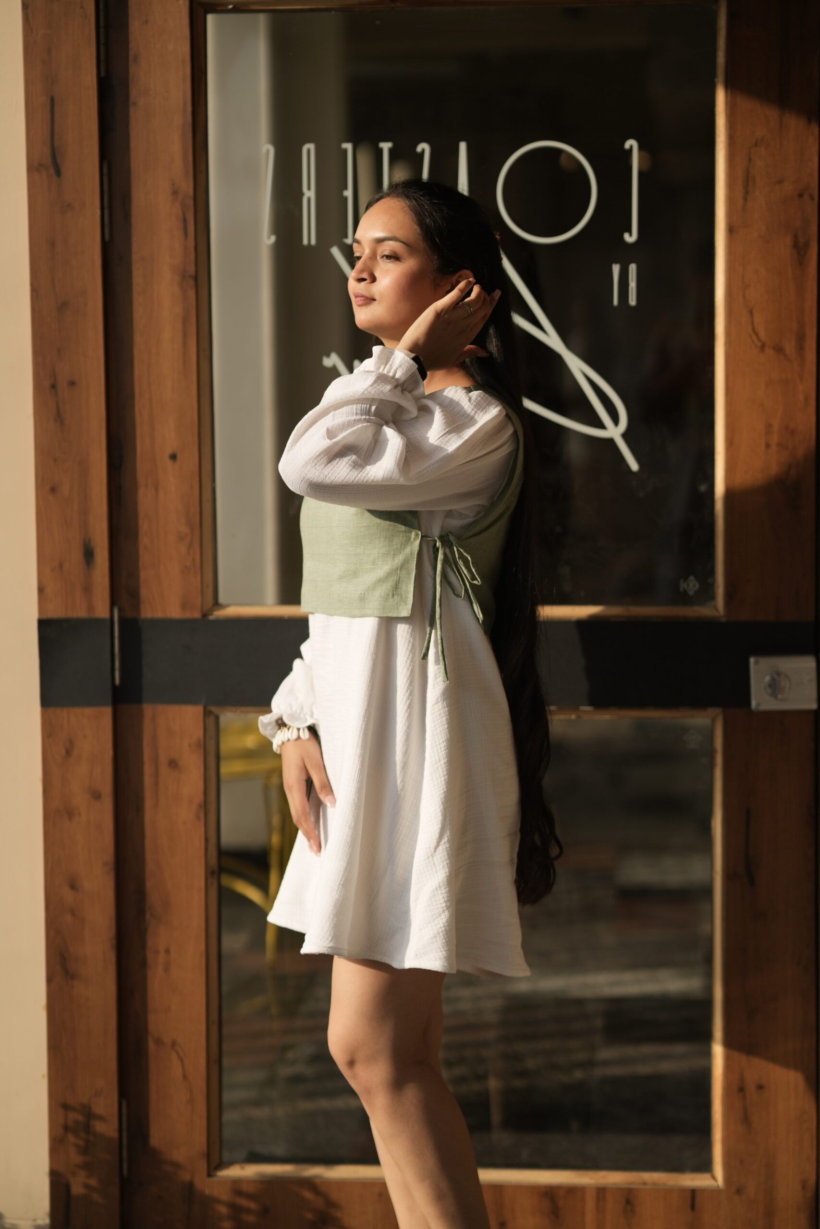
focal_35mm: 85
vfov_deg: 23.9
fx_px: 2904
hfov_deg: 16.1
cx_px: 410
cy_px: 614
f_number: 2
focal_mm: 85
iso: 200
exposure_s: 1/3200
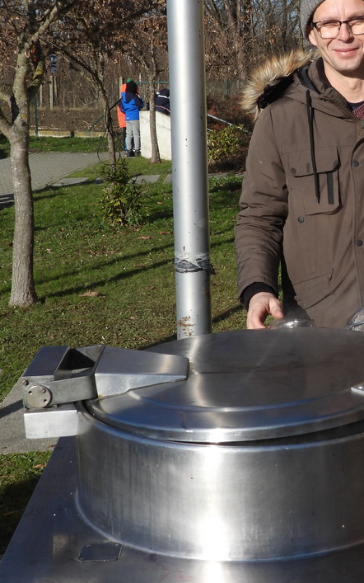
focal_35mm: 63
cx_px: 399
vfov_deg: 32.4
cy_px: 231
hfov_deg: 19.7
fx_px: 1000
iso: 100
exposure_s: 1/1600
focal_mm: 6.3
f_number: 3.2
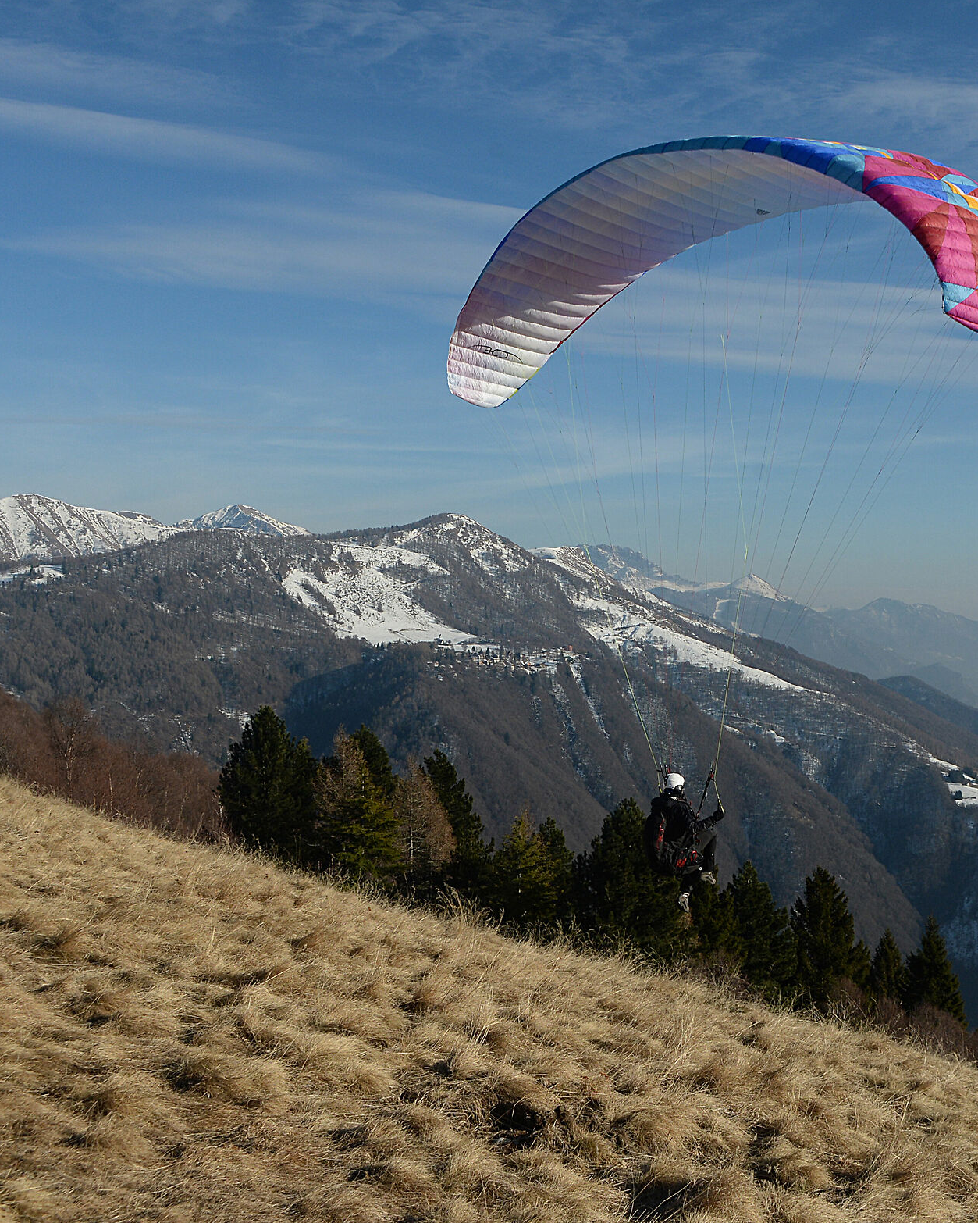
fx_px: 1664
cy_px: 602
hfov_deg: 32.4
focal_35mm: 46
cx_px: 673
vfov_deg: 40.3
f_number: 8
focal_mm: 32
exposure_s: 1/3200
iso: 800
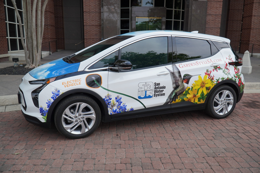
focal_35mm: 28
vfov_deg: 45.7
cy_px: 86
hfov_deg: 64.6
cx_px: 130
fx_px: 206
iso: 100
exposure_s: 1/320
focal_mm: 19
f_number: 4.5
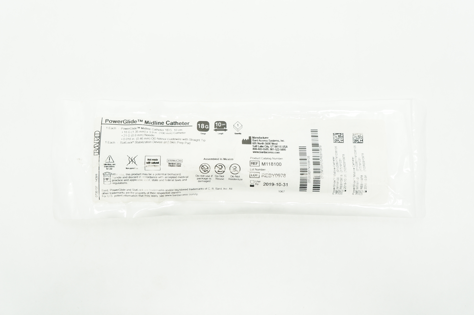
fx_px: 493
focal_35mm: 38
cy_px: 158
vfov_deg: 35.4
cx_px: 237
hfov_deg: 51.3
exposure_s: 1/40
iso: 400
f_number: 6.3
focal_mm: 25
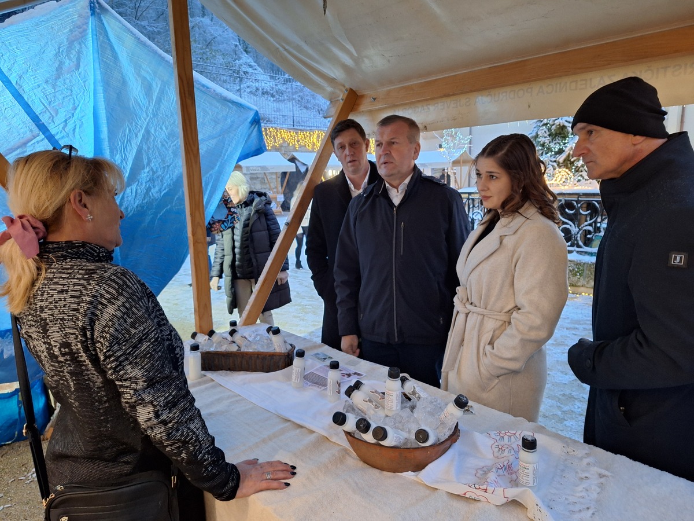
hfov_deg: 73.9
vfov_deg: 58.9
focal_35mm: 23
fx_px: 461
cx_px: 347
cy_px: 260
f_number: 1.8
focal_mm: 5.54
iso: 400
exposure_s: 1/20
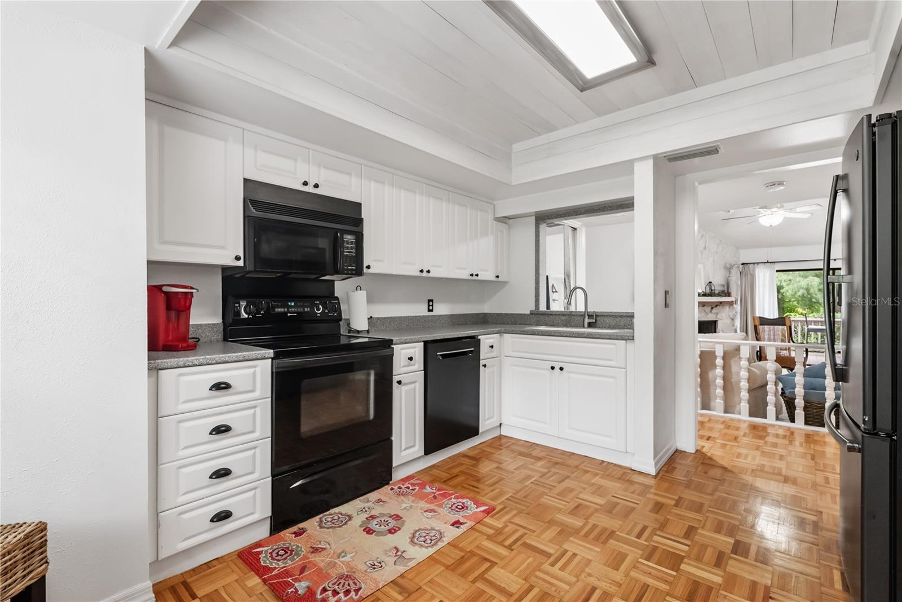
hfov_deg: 96.7
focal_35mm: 16
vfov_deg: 73.8
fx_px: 401
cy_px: 301
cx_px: 451
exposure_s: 1/13
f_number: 8
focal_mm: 16
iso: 1000
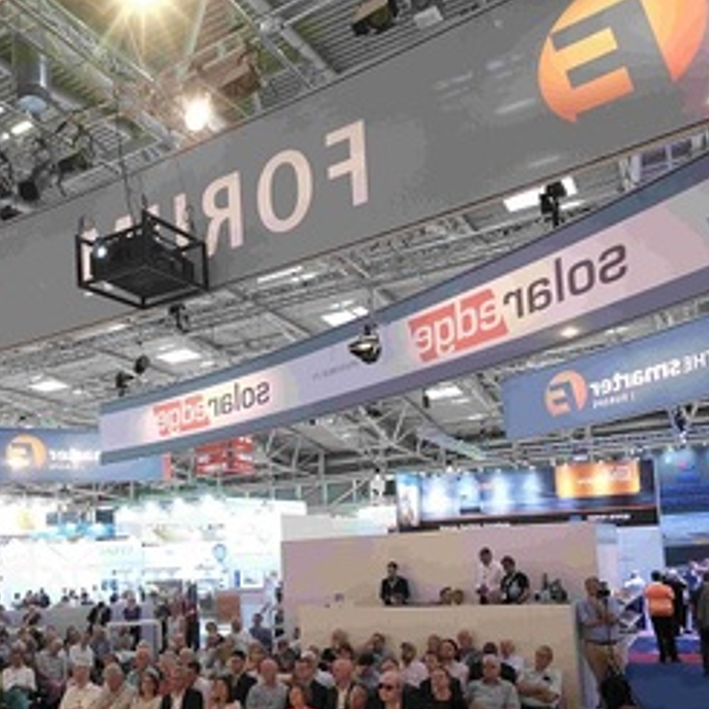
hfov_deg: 52.2
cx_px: 282
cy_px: 512
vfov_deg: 50.8
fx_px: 718
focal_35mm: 31
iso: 1600
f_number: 4
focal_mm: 10
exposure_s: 1/60
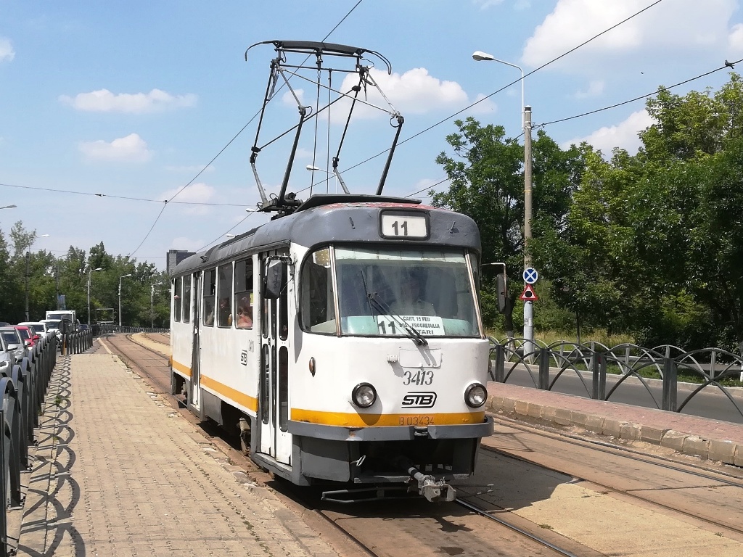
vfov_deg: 32.9
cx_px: 372
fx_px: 944
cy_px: 278
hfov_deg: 42.9
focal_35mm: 44
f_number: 2.2
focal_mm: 3.83
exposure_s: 1/1053
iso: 50
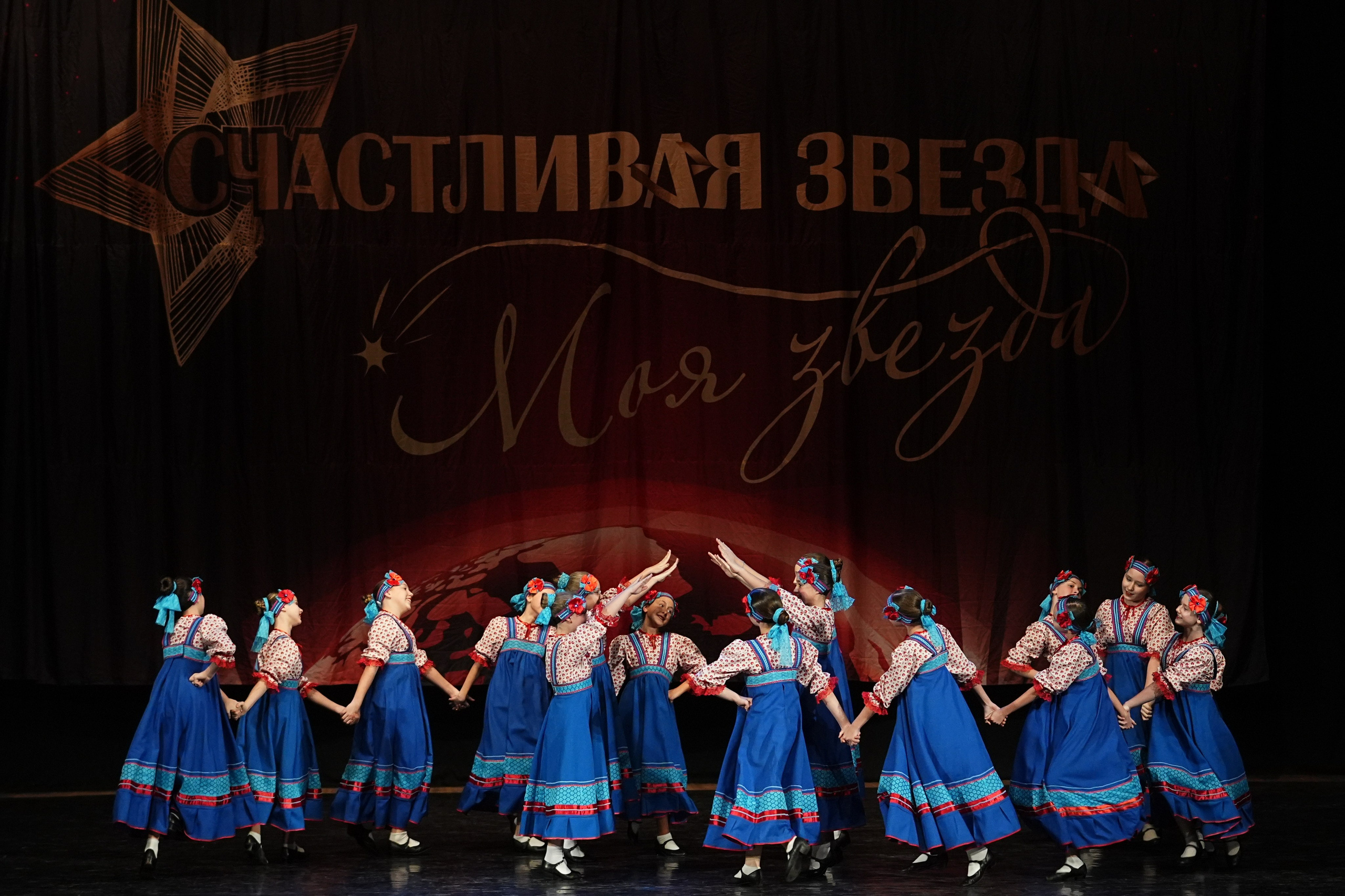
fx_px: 4147
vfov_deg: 12.3
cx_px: 672
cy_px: 448
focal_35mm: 111
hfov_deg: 18.4
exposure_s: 1/400
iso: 3200
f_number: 2.8
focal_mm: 74
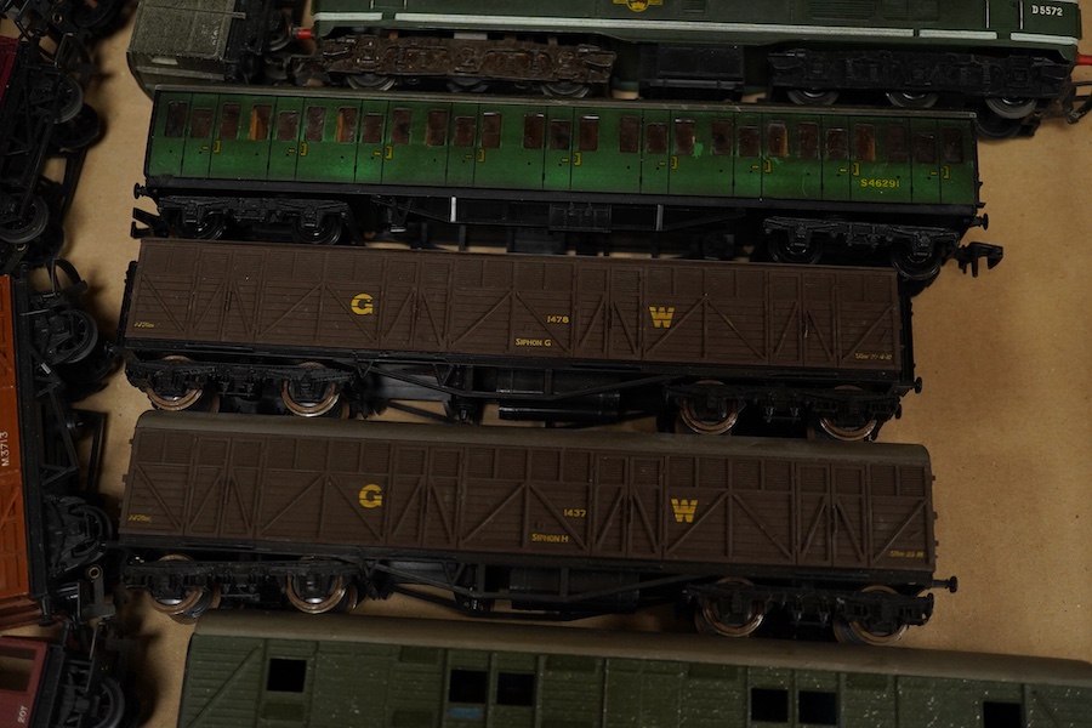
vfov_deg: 29.9
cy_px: 364
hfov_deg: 43.6
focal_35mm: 45
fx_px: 1365
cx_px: 546
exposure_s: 1/160
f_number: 3.5
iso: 1250
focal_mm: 30
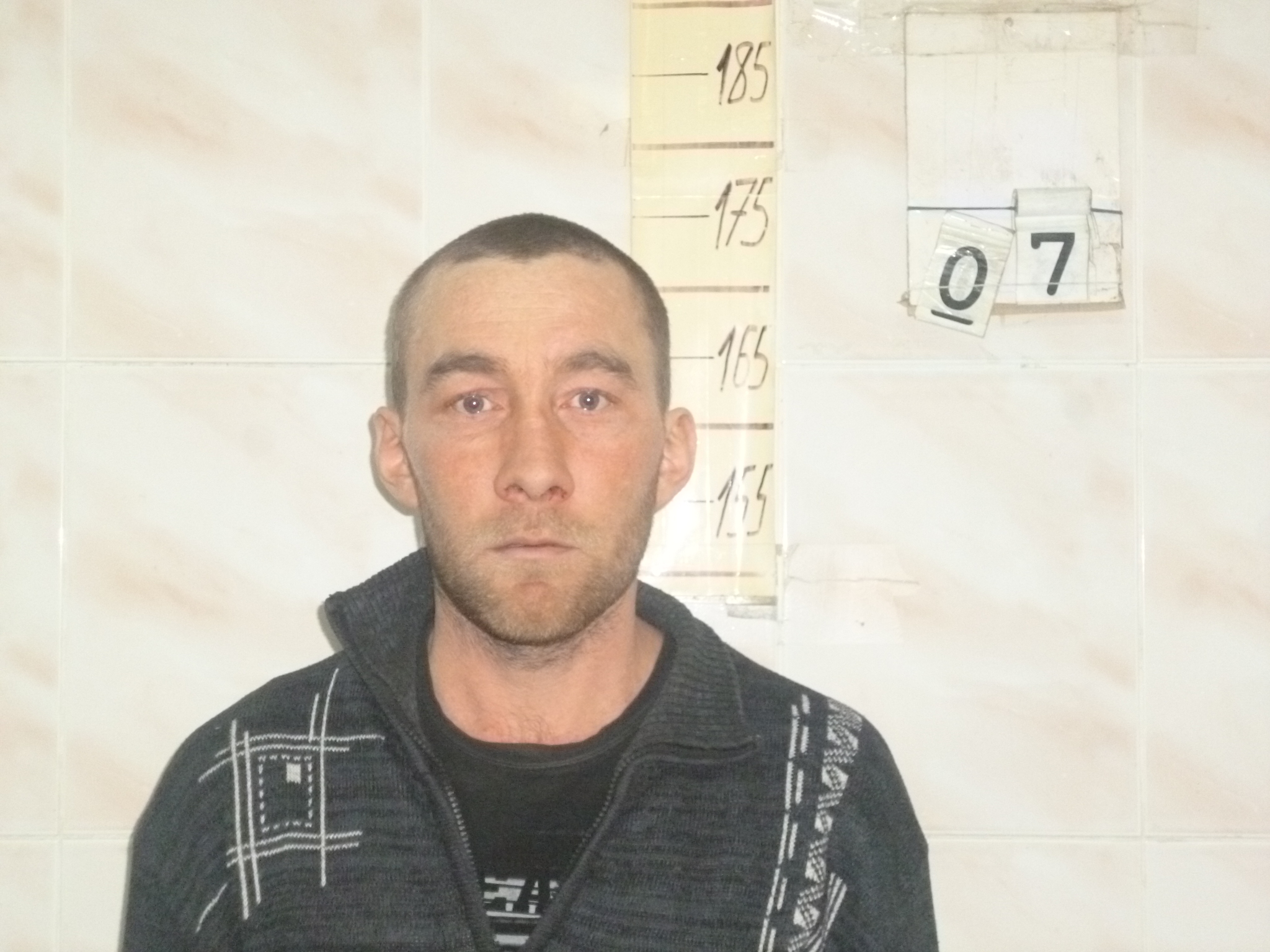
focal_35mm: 61
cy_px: 476
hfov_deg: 31.7
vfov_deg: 24.0
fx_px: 2238
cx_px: 635
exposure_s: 1/60
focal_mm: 10.9
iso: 800
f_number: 4.1
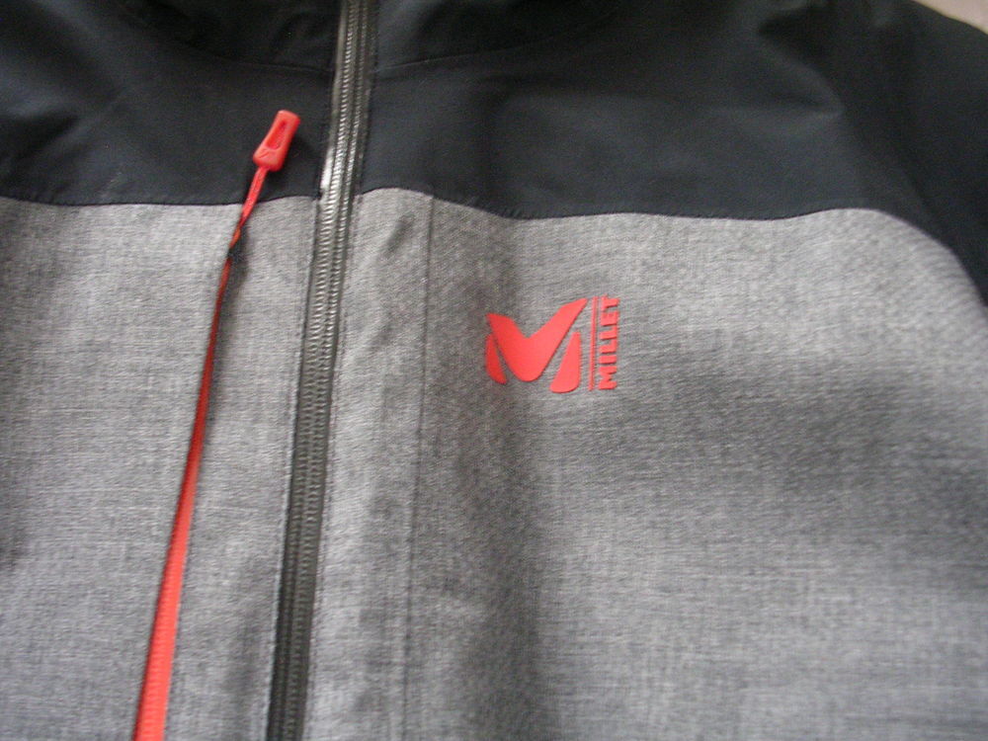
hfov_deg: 49.0
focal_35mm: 38
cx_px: 494
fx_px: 1085
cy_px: 370
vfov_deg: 37.7
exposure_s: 1/8
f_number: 2.8
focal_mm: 5.8
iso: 200
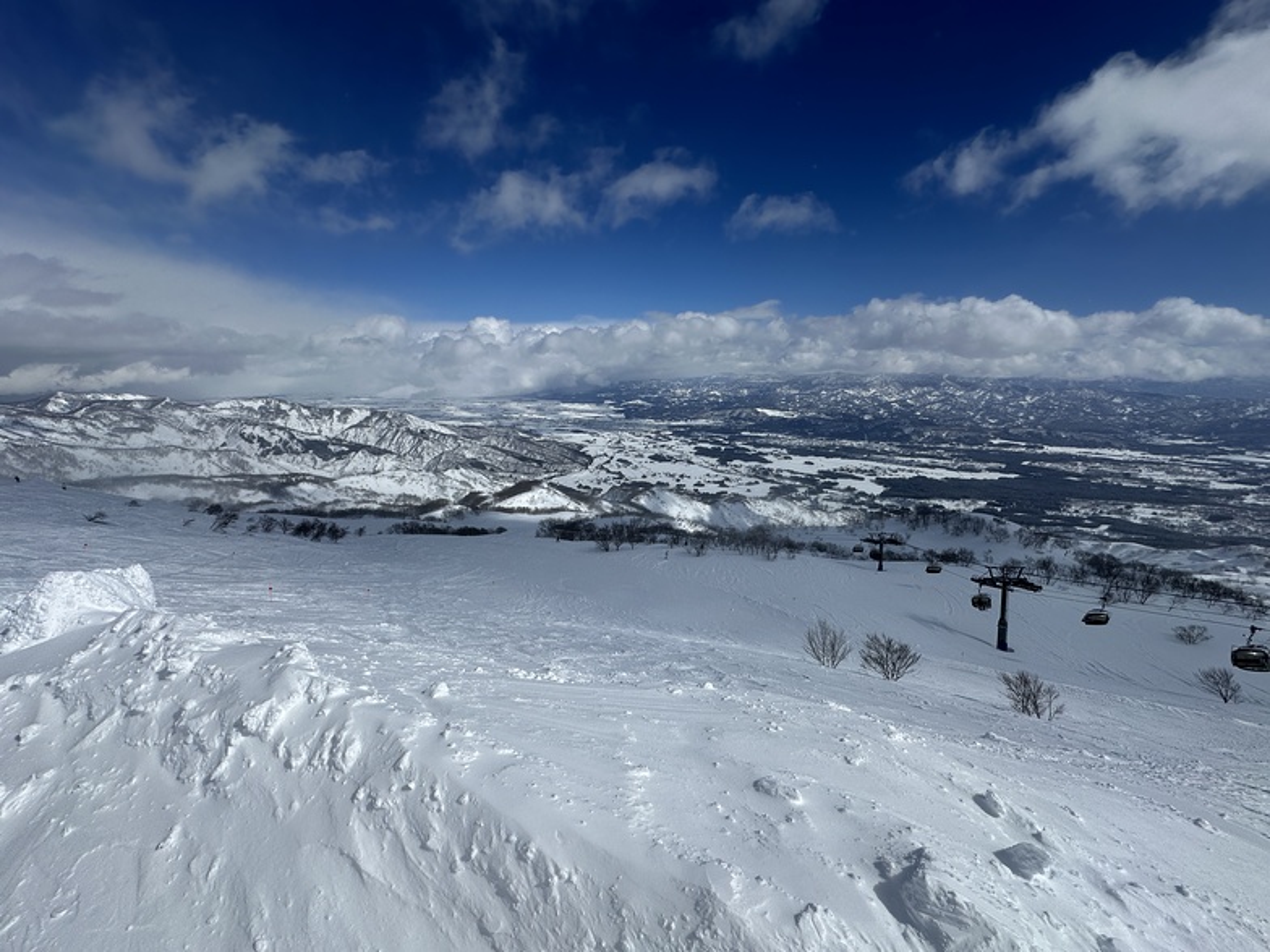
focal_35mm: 14
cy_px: 476
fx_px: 514
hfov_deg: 102.1
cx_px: 635
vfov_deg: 85.7
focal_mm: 2.22
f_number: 2.2
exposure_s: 1/7813
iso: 40
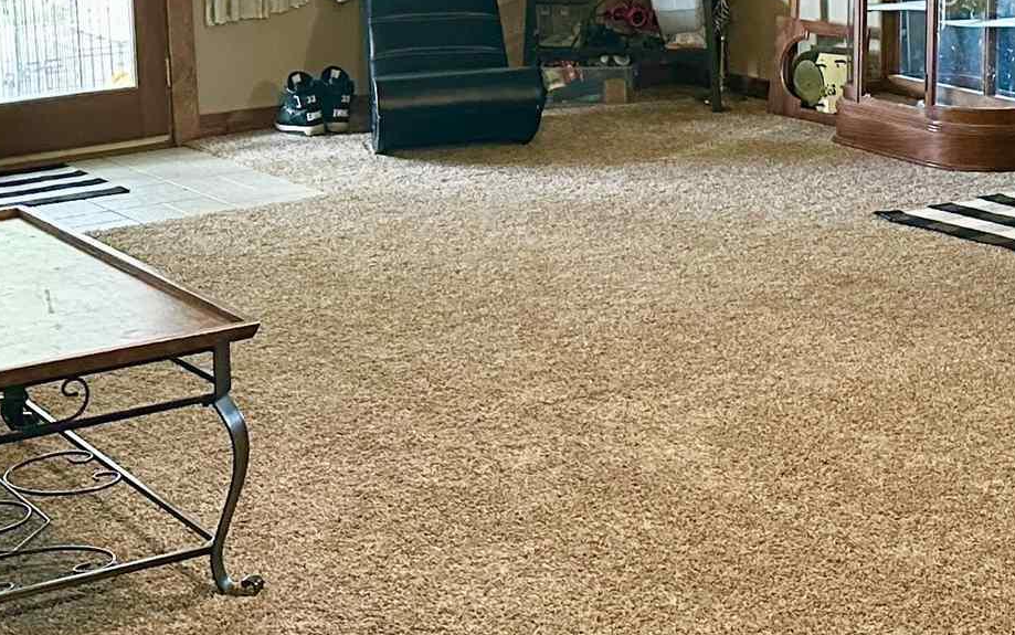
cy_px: -81
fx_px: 2352
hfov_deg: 24.3
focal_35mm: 85
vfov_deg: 15.0
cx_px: 642
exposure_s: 1/40
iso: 640
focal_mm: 6.86
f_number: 1.78
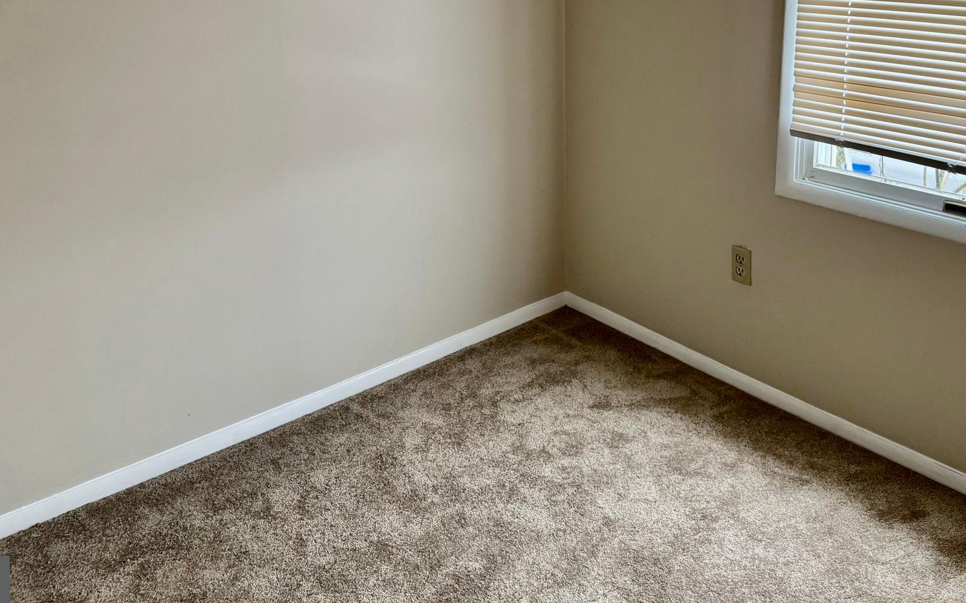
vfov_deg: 35.0
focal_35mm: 35
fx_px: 921
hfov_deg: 55.3
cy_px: 111
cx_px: 512
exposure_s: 1/60
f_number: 1.78
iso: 320
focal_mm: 6.76
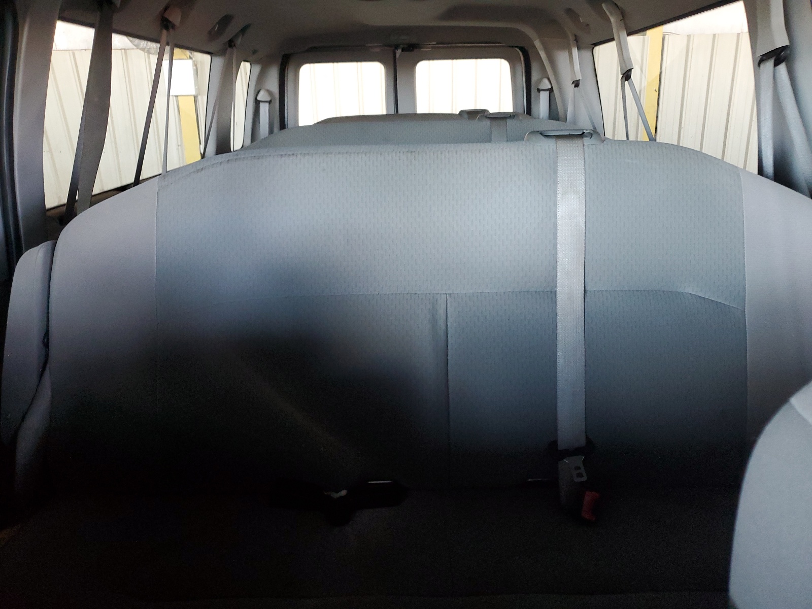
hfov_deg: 67.3
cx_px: 406
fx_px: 610
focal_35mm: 26
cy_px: 304
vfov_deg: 53.1
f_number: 1.5
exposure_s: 1/30
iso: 289
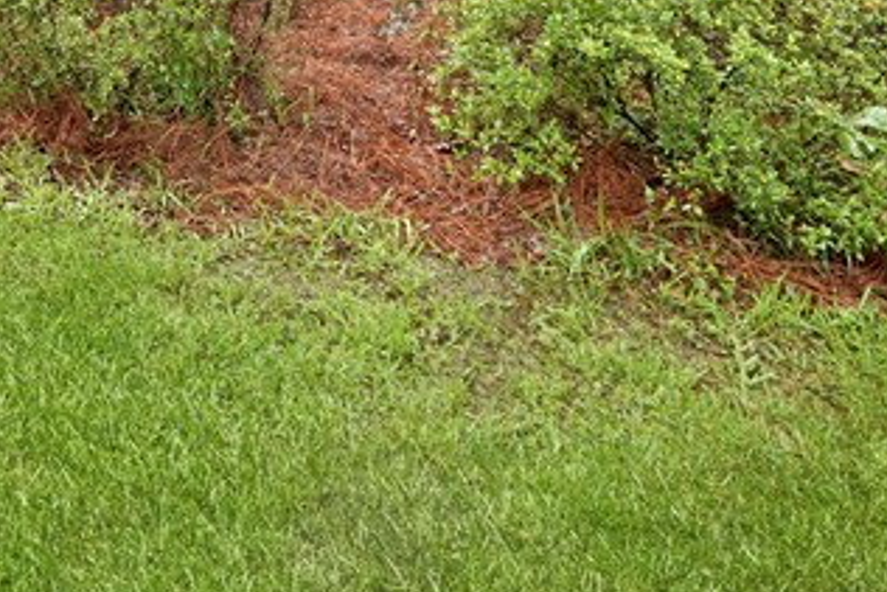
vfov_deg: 20.6
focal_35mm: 55
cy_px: -328
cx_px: -140
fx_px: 1356
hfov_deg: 31.2
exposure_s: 1/20
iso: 320
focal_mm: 16
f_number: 9
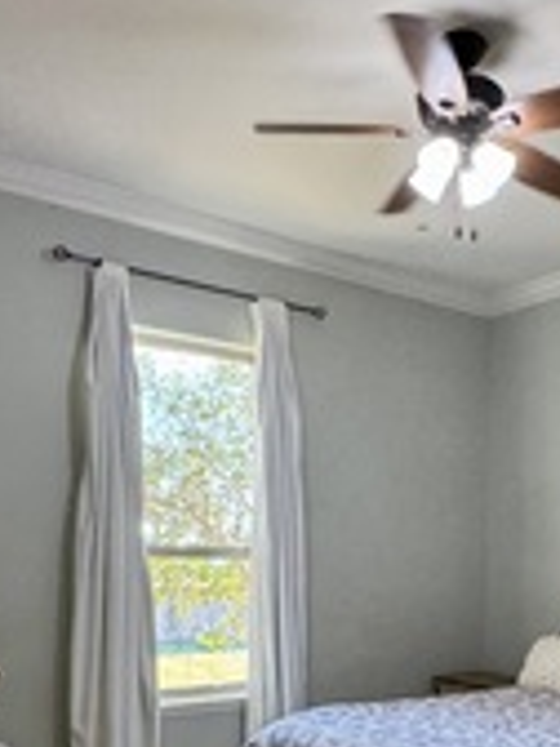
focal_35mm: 40
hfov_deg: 35.1
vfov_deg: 44.1
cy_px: 618
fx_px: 863
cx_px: 422
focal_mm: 2.22
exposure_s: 1/120
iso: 200
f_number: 2.2
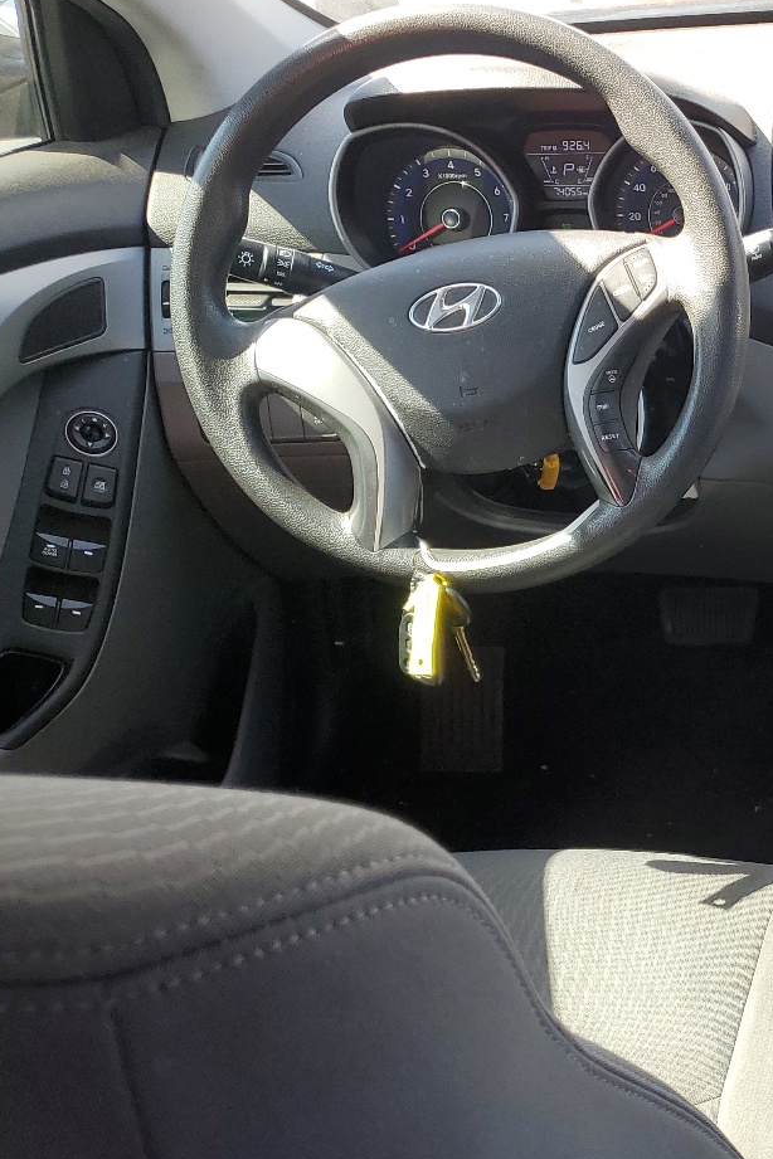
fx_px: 1514
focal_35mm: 47
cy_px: 739
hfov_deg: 25.2
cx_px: 977
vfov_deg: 41.5
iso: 50
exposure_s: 1/182
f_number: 1.5
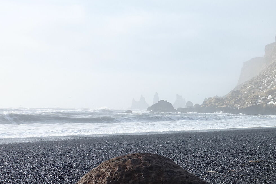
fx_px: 452
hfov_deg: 30.6
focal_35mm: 59
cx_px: 298
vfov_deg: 22.9
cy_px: 116
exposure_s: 1/200
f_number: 9
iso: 250
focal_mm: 8.8
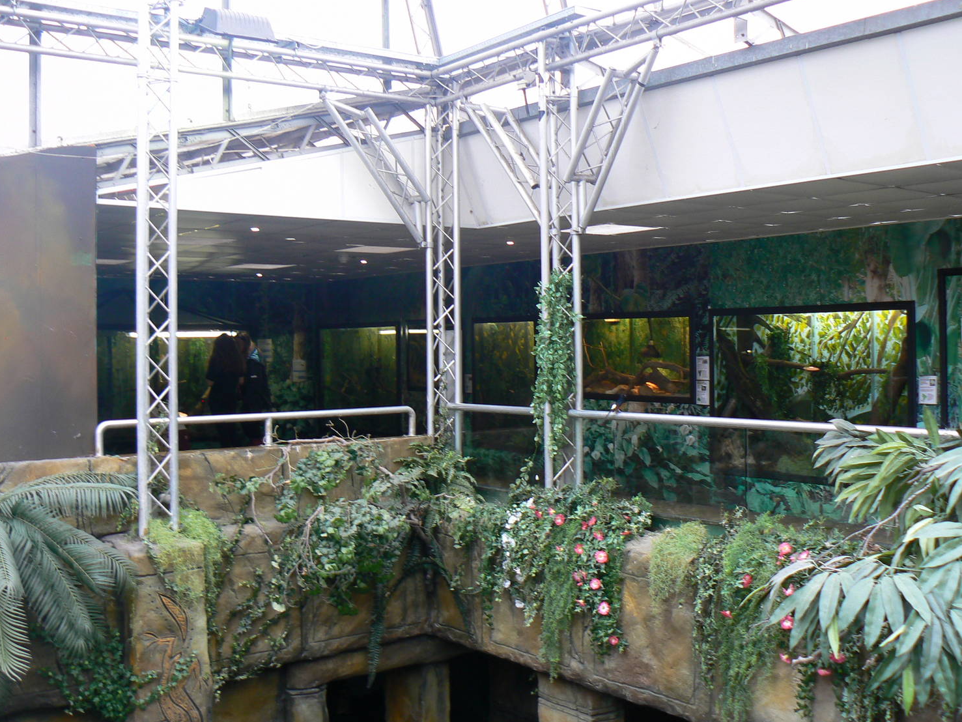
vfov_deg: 36.8
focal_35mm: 39
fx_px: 1084
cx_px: 504
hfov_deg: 47.8
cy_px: 346
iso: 80
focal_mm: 6
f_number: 2.8
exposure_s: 1/40
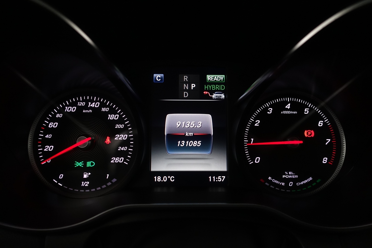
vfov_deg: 53.1
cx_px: 186
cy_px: 124
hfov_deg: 73.7
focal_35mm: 24
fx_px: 248
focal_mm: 8.8
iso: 1000
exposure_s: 1/100
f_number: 2.5
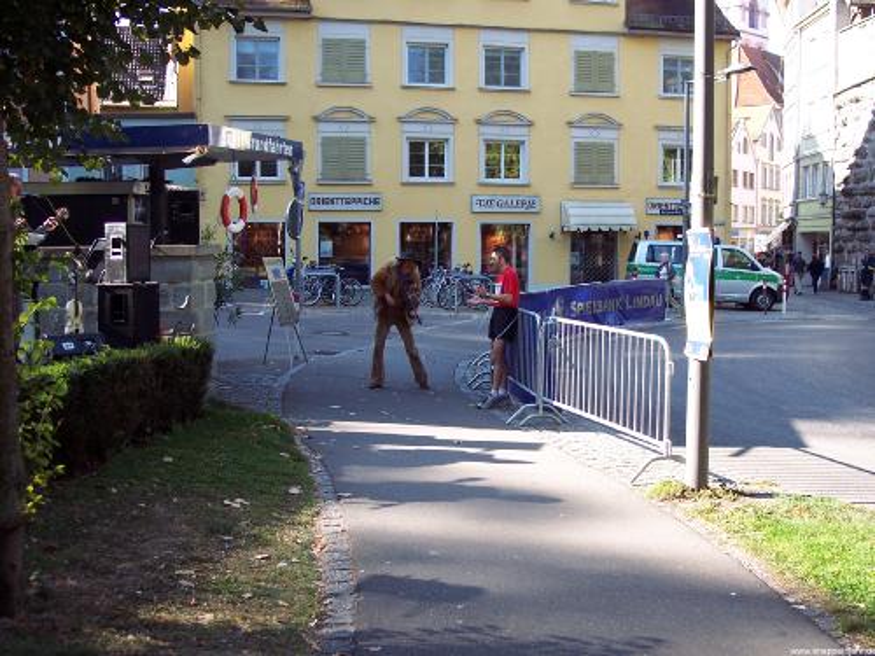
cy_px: 328
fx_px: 986
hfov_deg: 47.9
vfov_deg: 36.8
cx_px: 438
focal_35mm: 39
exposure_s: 1/125
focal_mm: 8
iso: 100
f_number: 3.4
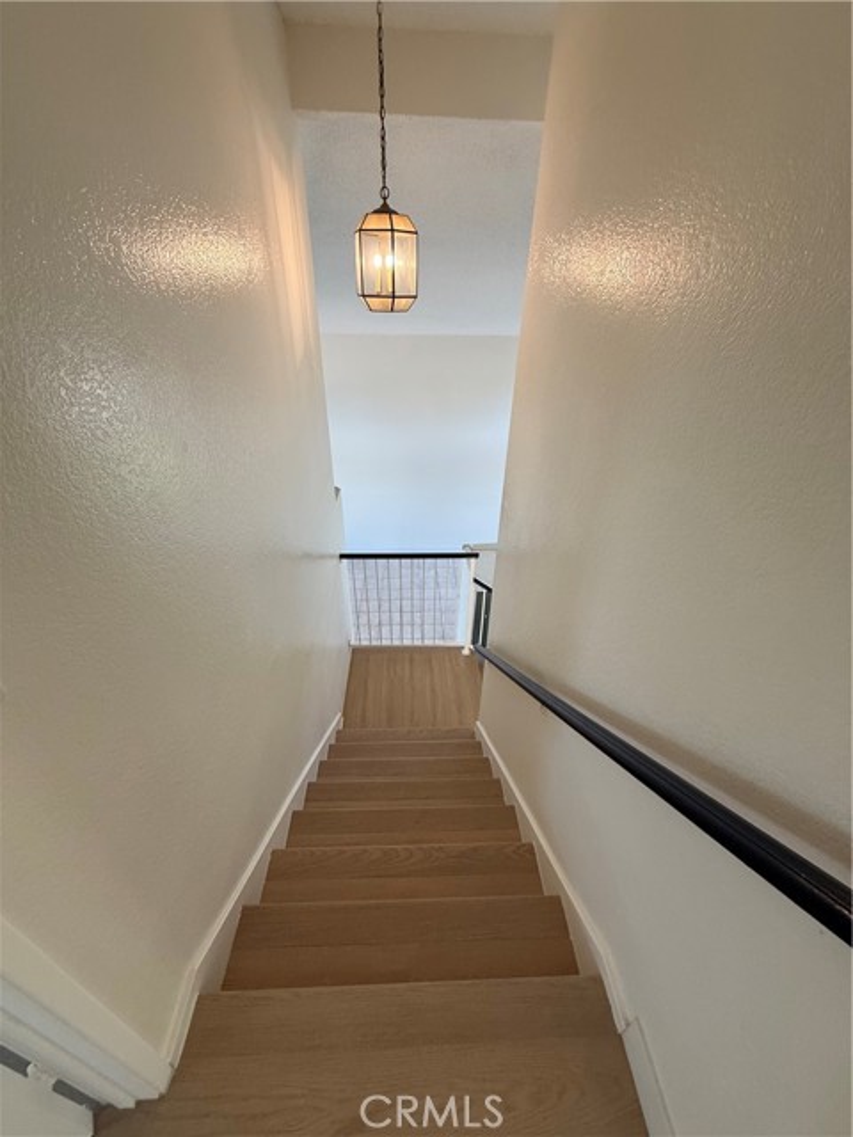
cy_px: 568
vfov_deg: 102.1
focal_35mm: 14
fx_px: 460
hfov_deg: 85.7
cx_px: 426
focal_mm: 2.22
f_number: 2.2
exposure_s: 1/99
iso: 125
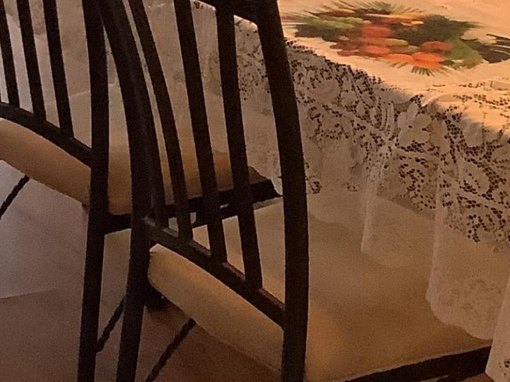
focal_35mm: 114
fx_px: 1679
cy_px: -116
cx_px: -210
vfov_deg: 12.6
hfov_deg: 16.1
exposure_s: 1/60
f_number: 2.4
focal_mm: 3.3
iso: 160
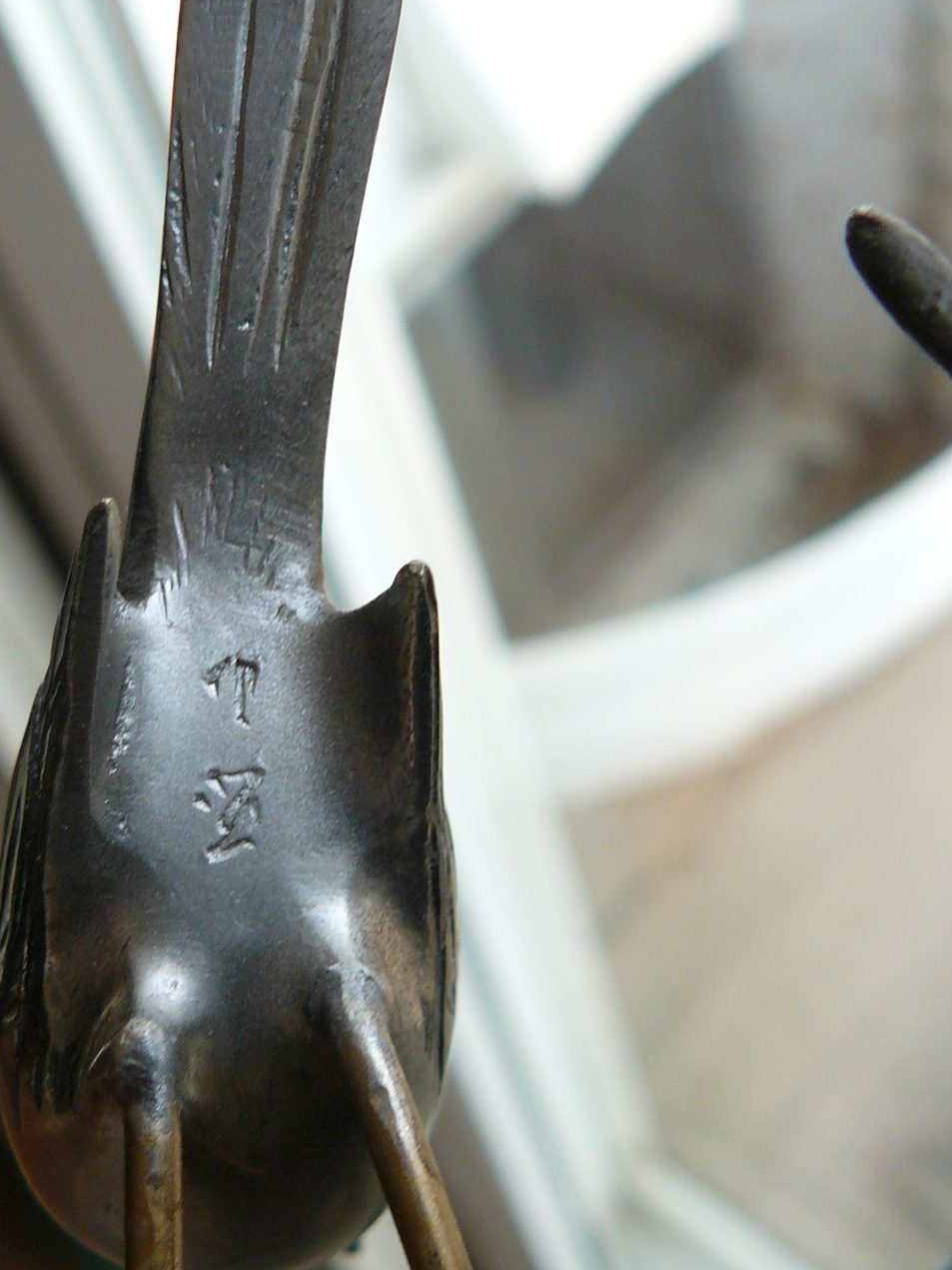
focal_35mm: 58
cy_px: 791
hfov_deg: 25.0
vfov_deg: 33.1
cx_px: 264
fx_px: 2127
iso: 100
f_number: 2.8
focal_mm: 6
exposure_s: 1/80
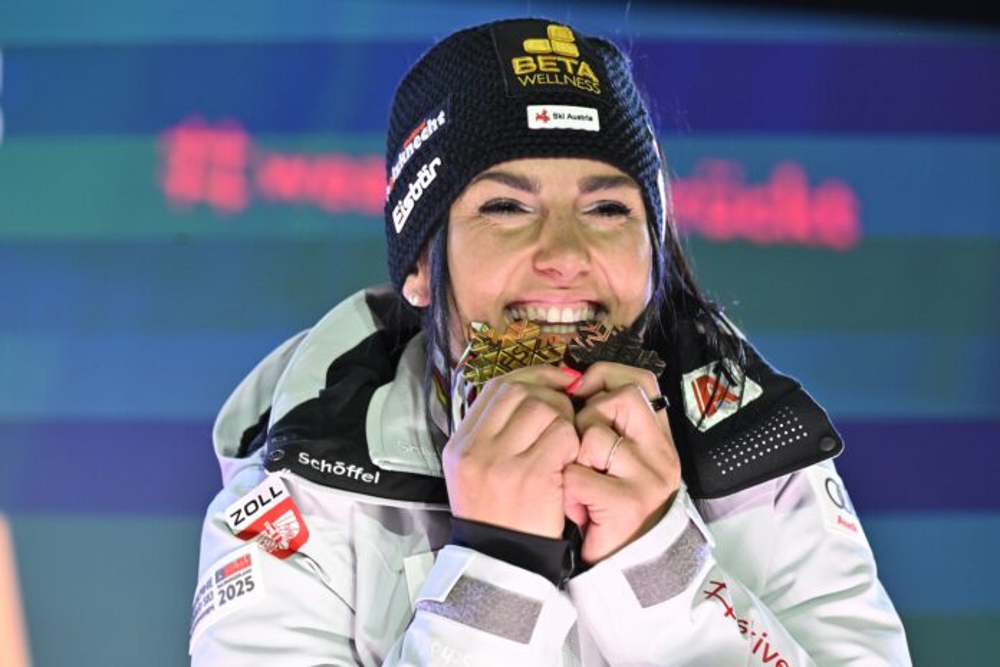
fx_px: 5000
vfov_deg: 7.6
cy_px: 334
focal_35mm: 180
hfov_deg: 11.4
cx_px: 500
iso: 4000
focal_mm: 180
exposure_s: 1/640
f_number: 6.3
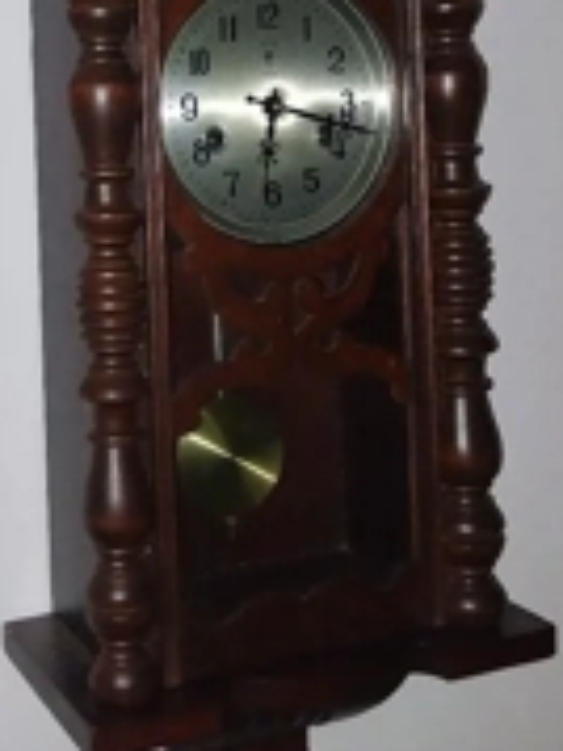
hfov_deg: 24.8
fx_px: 1259
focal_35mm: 58
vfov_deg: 32.0
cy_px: 105
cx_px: 105
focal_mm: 4
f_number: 1.8
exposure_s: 1/50
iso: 200
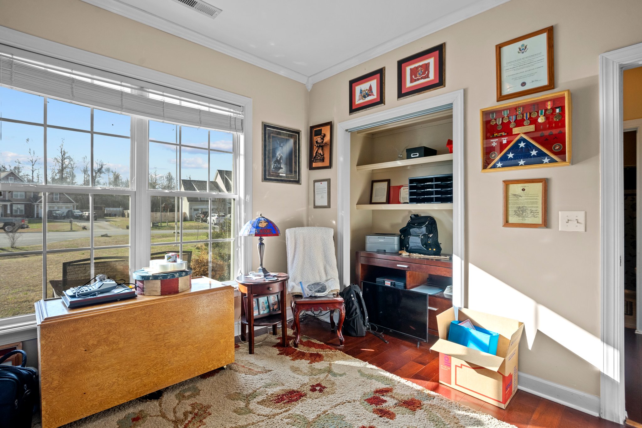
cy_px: 214
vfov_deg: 70.4
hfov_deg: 93.3
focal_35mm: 17
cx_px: 321
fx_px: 303
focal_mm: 17
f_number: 8
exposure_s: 1/20
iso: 400
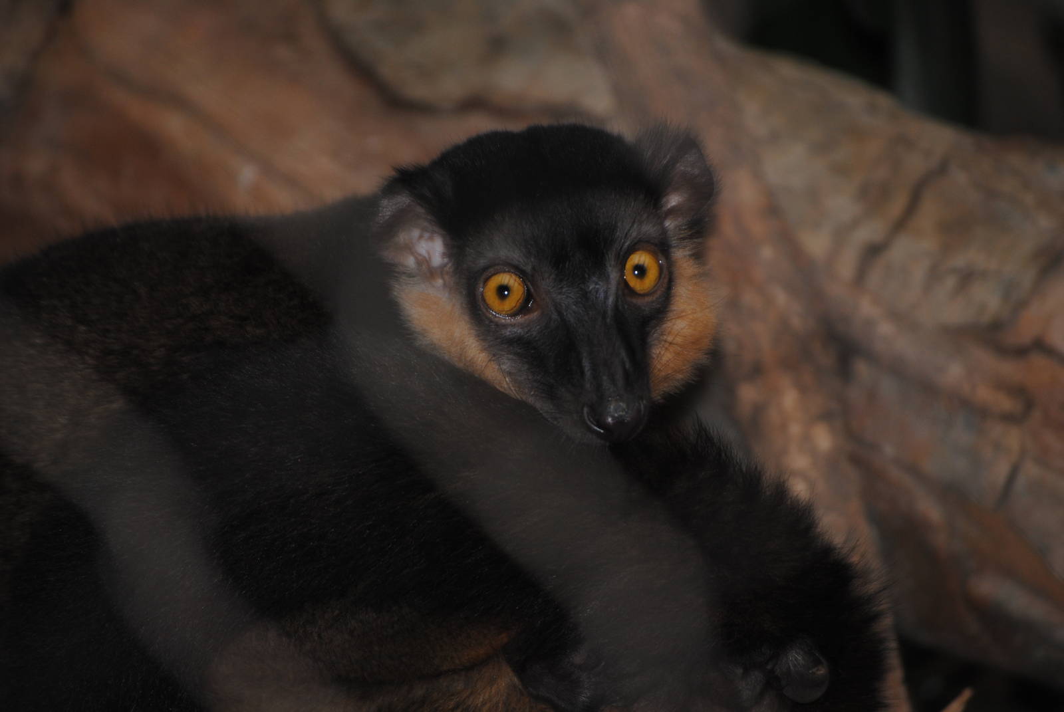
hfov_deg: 6.9
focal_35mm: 300
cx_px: 532
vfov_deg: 4.6
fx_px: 8877
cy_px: 356
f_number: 5.6
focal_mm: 200
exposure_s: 1/60
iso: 200
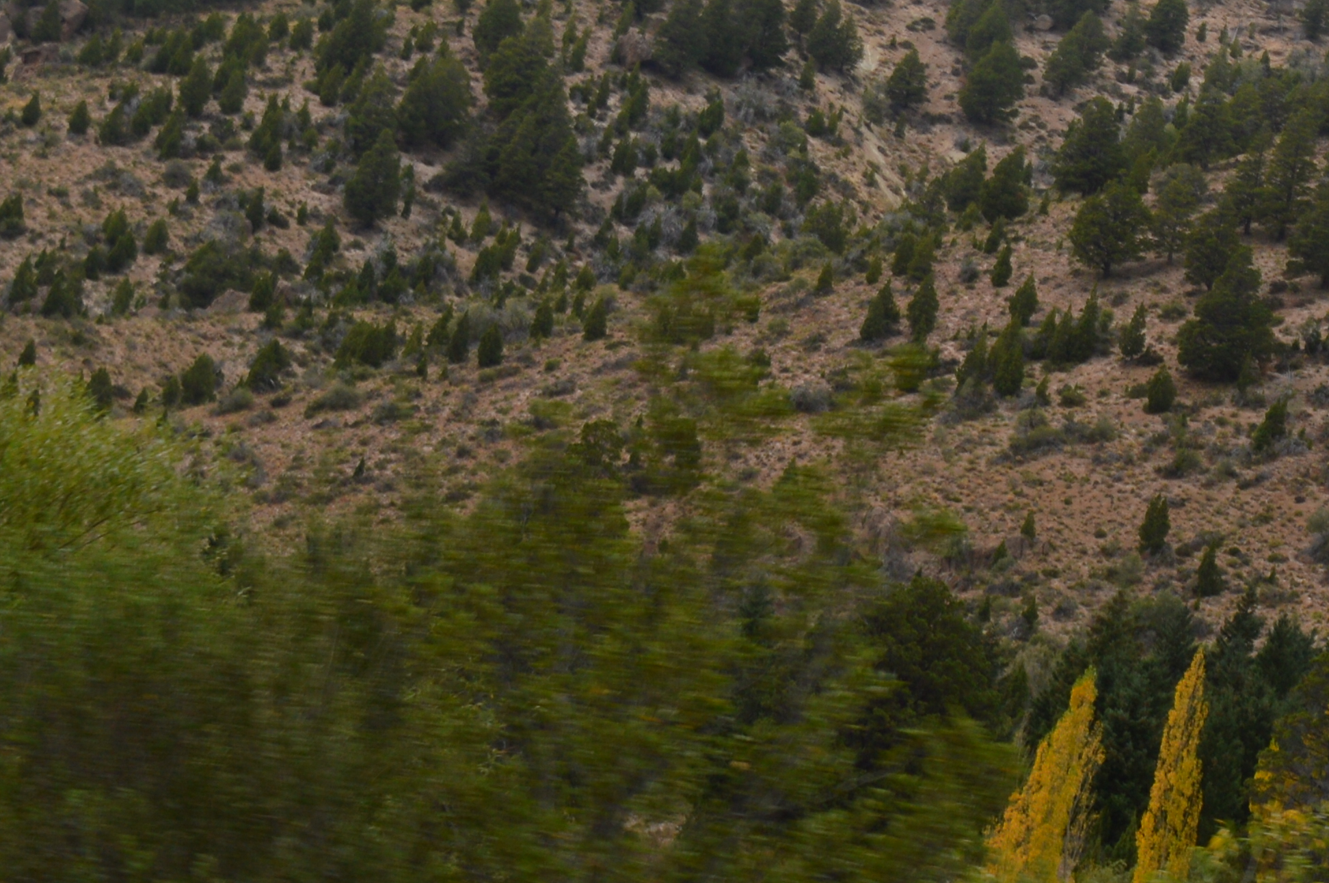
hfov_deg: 15.4
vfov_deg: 10.2
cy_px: -446
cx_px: 1383
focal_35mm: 130
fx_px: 4794
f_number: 8
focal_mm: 28
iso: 100
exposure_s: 1/200
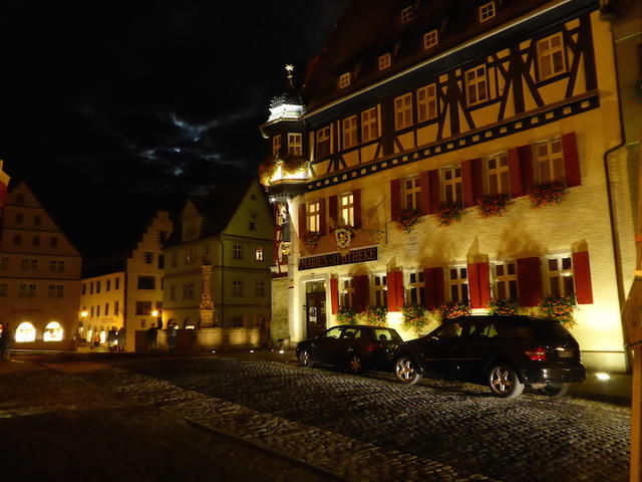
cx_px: 321
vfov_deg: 48.2
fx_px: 538
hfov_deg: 61.7
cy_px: 241
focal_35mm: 29
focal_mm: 5
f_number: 3.5
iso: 800
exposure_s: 1/4
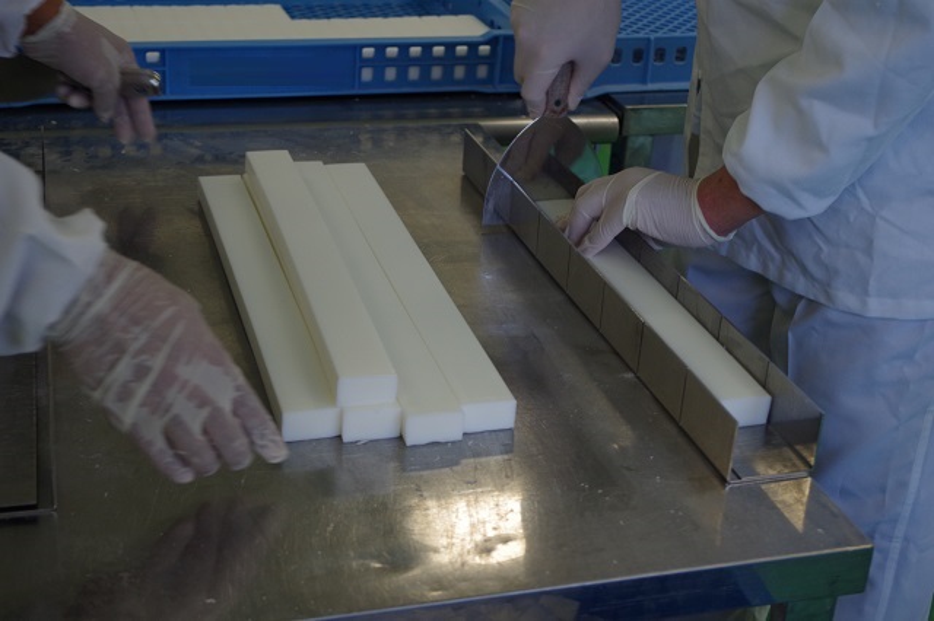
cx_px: 467
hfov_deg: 35.1
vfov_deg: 23.8
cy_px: 310
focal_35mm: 57
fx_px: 1478
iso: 400
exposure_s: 1/80
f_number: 4.5
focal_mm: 37.5
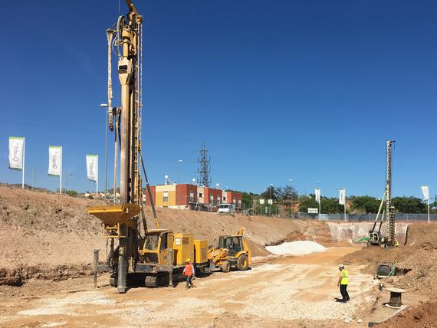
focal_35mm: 29
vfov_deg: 48.3
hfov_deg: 61.6
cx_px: 218
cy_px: 164
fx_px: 366
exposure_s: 1/2481
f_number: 2.2
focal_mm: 4.15
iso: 25
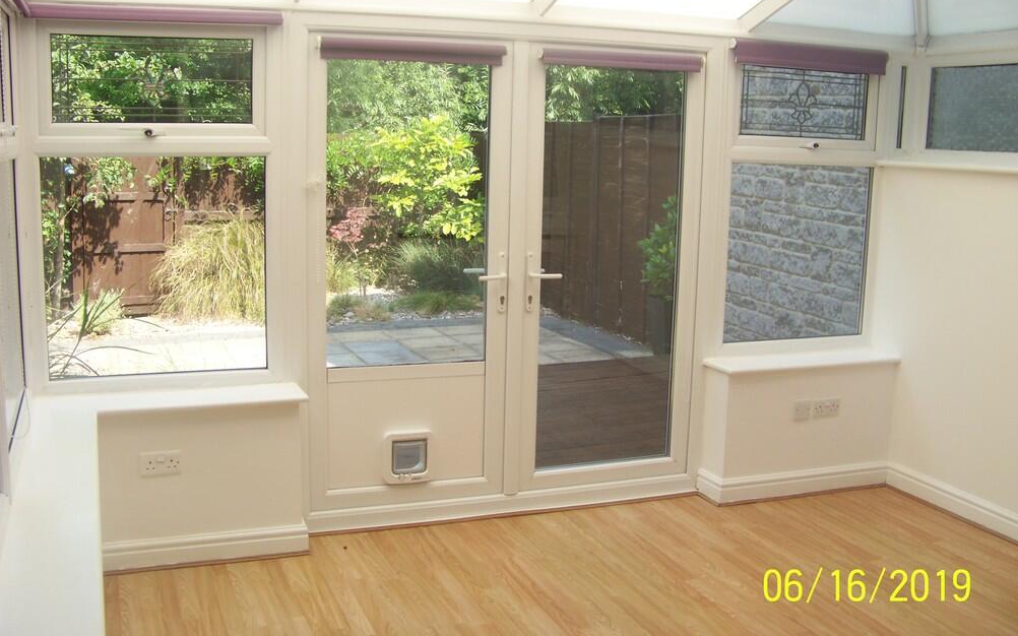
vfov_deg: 32.7
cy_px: 295
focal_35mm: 39
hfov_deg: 50.4
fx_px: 1082
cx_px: 512
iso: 64
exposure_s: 1/160
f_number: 3.2
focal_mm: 5.85
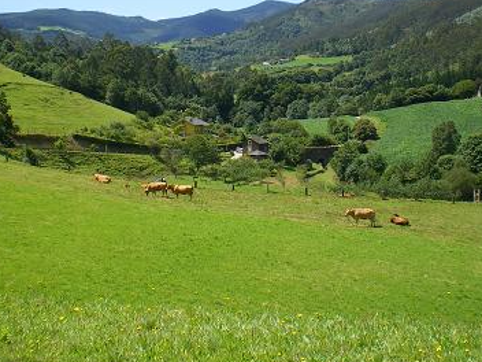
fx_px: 794
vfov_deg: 25.6
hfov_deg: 33.8
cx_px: 245
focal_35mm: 57
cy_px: 145
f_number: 4.6
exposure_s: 1/250
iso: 64
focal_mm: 6.3
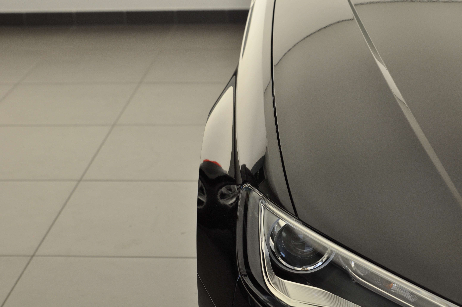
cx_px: 231
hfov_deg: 26.0
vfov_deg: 17.4
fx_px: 1000
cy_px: 154
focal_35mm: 78
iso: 400
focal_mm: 52
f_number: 5.6
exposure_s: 1/125
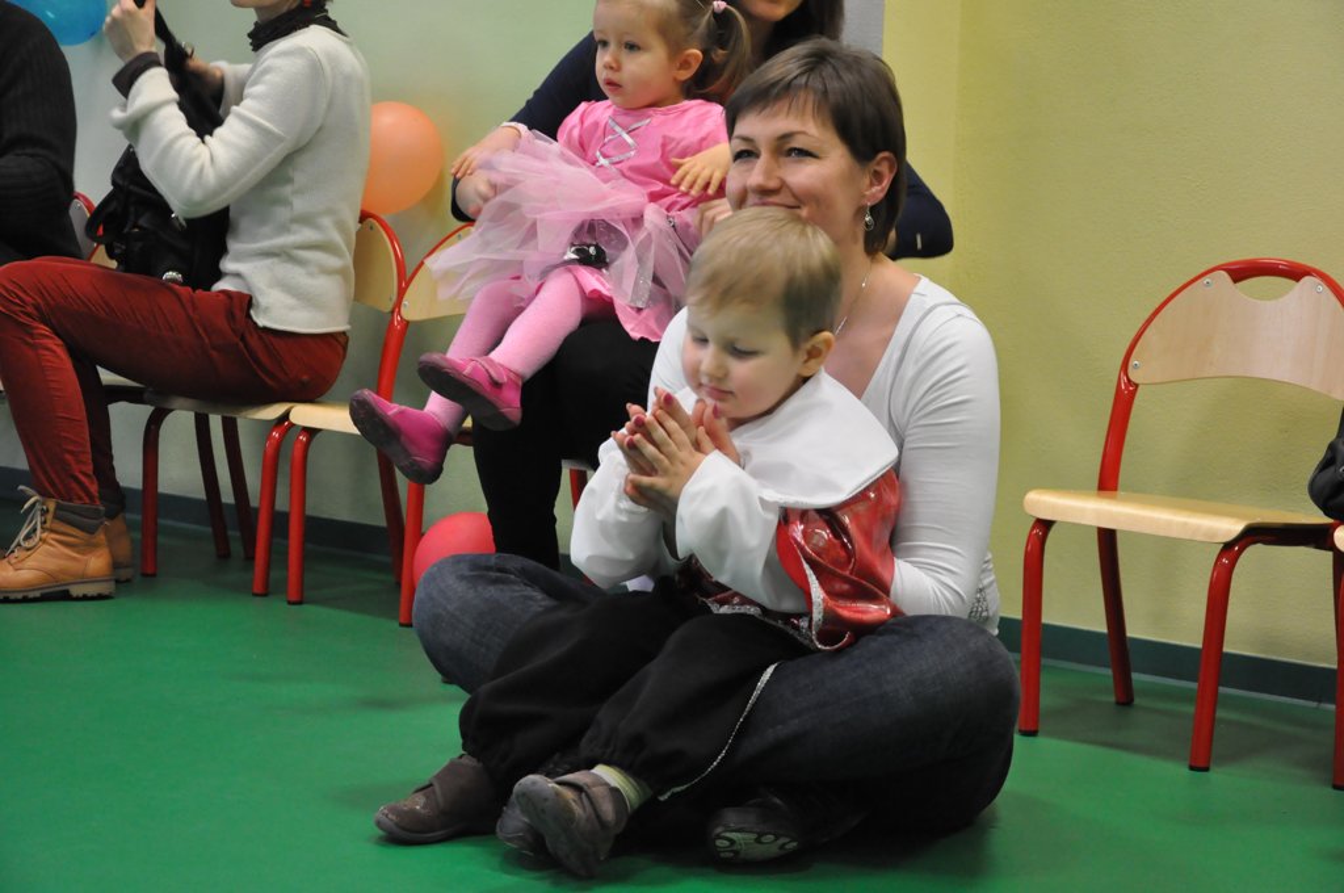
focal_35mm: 78
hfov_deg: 26.0
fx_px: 2908
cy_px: 446
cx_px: 672
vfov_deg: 17.4
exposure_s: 1/60
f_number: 5
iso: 2000
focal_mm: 52
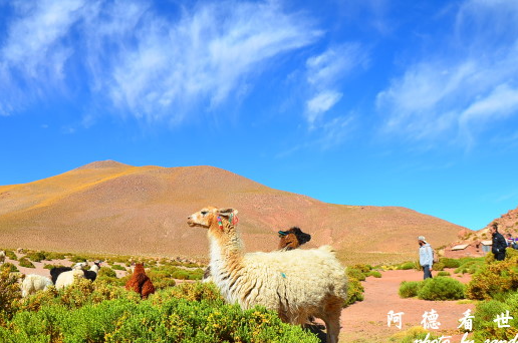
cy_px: 148
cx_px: 239
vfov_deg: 41.3
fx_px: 454
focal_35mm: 32
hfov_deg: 59.3
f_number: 4.5
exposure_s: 1/800
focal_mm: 17
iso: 100
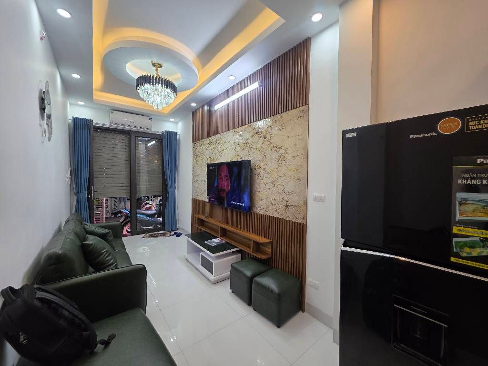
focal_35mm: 13
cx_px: 244
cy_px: 183
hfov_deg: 106.2
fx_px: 183
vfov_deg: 89.9
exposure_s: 1/100
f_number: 1.9
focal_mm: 2.2
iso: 100
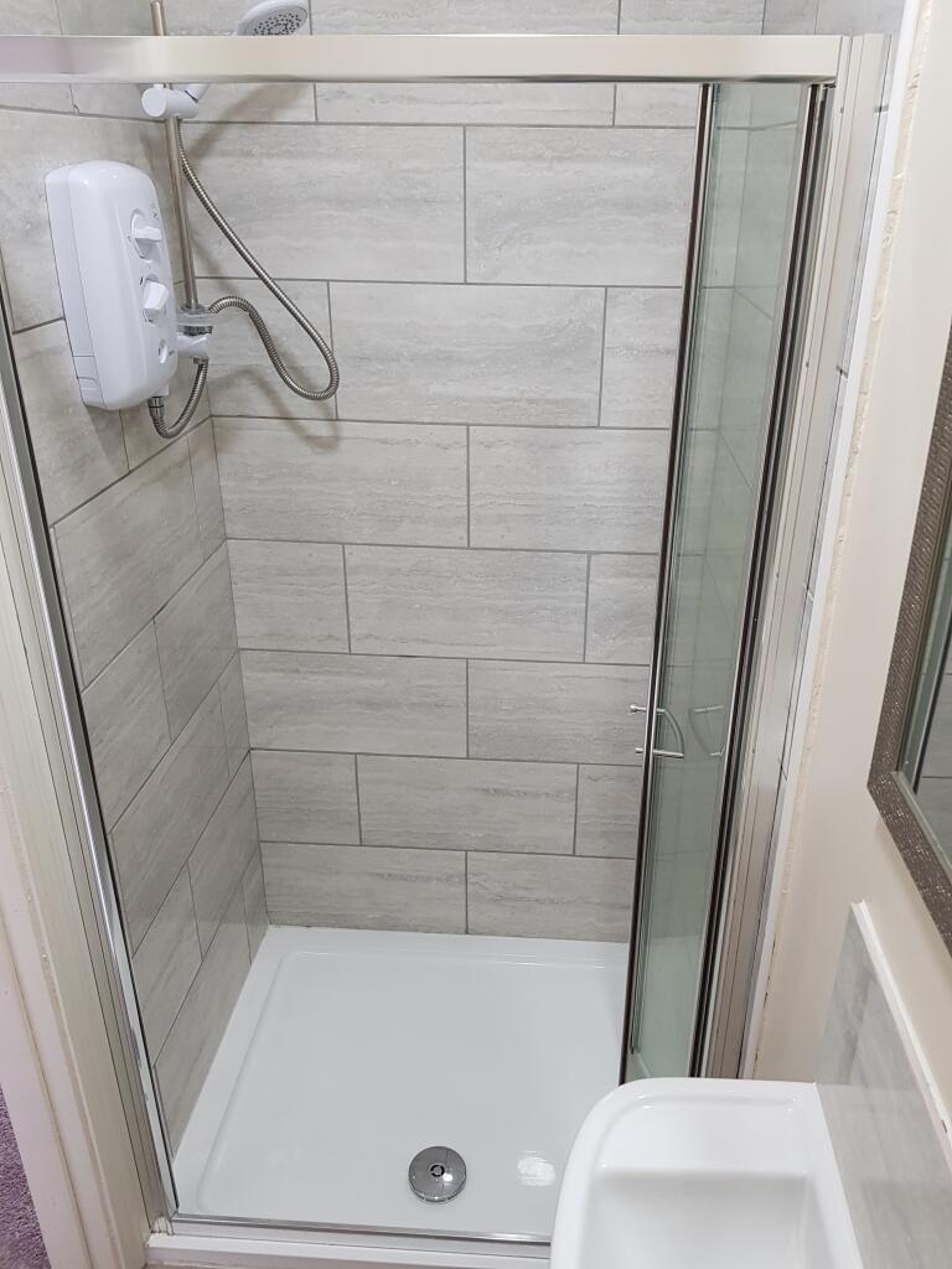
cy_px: 634
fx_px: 953
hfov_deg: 53.1
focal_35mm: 26
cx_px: 476
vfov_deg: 67.3
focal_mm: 4.2
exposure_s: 1/50
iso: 125
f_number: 1.7
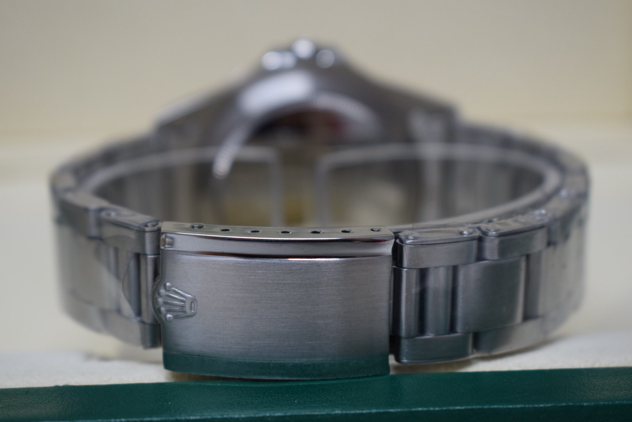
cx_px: 316
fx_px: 1370
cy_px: 211
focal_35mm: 78
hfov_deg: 26.0
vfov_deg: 17.5
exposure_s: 1/60
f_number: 5.6
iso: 720
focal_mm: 52
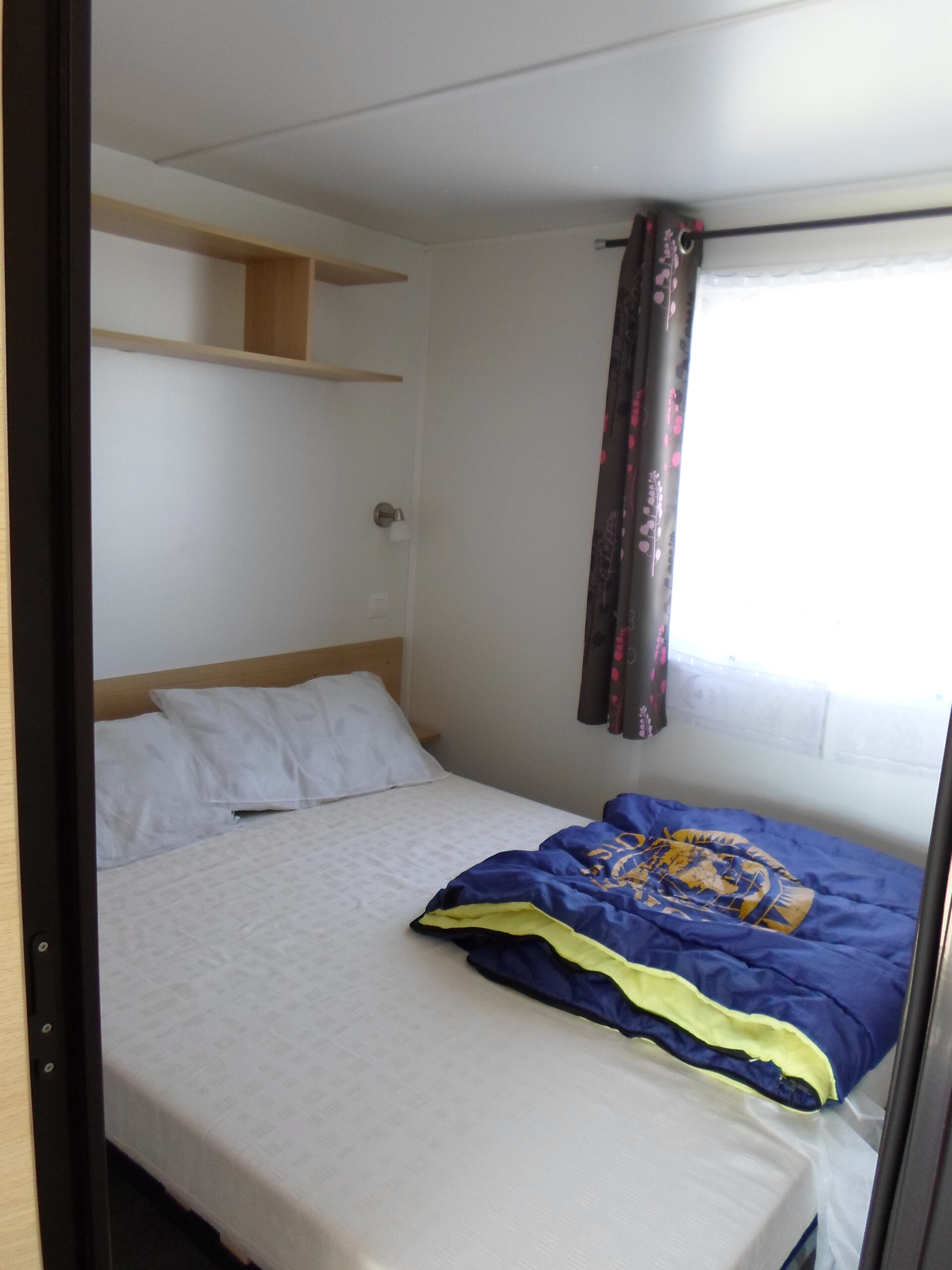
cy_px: 635
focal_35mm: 25
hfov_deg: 54.9
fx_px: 917
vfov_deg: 69.4
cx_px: 476
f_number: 2.5
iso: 80
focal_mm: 4.5
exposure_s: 1/45
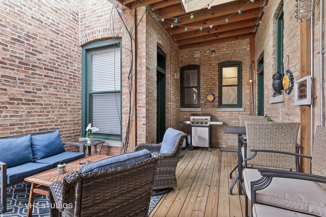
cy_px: 108
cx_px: 163
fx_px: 154
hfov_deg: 93.3
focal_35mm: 17
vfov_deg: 70.5
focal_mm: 17
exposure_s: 1/15
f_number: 8
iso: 200
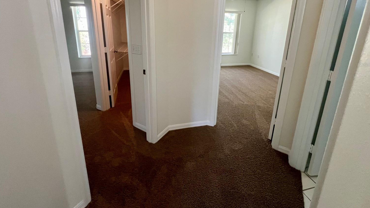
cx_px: 185
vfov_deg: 68.0
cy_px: 64
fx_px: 147
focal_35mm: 15
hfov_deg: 103.0
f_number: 1.8
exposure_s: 1/60
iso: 250
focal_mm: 1.57
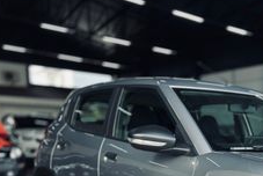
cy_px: 188
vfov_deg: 23.0
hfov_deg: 33.7
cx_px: 236
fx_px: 410
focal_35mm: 56
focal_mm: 5.7
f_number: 1.5
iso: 40
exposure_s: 1/161
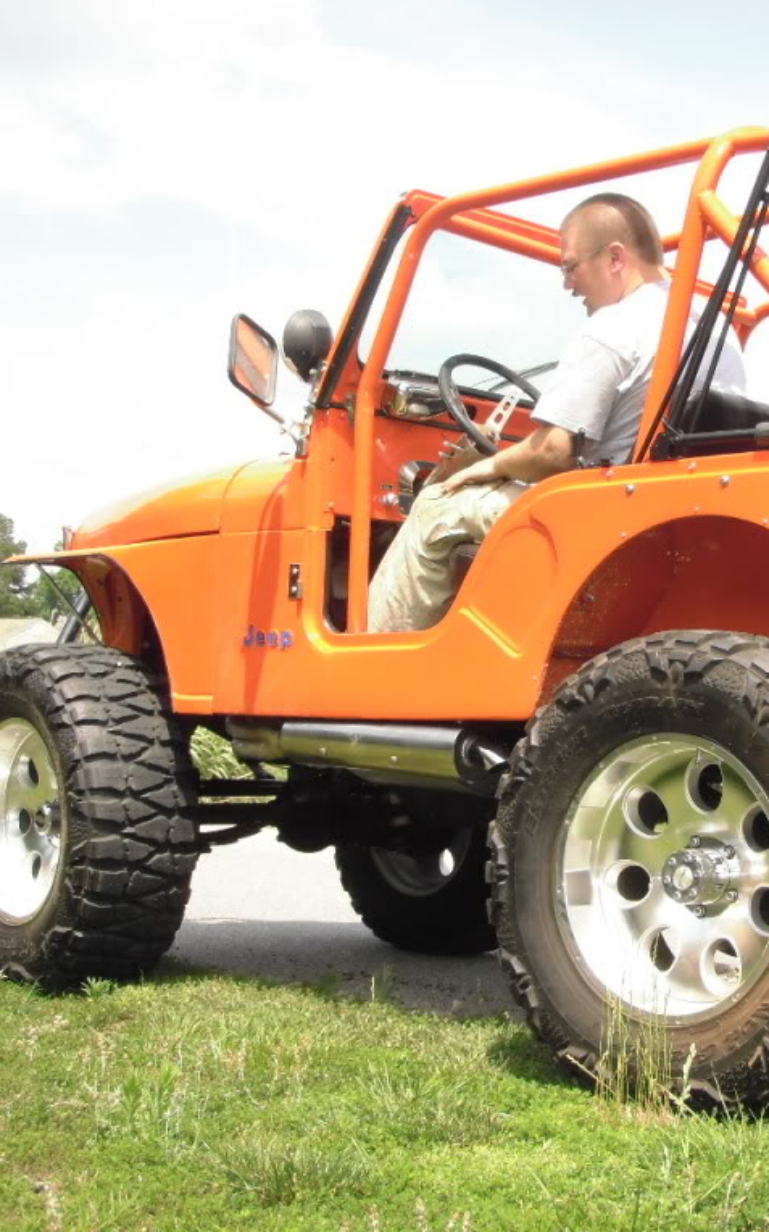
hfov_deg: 23.5
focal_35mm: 54
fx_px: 1812
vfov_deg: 37.5
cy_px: 614
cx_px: 645
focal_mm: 6.7
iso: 100
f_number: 3.5
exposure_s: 1/640
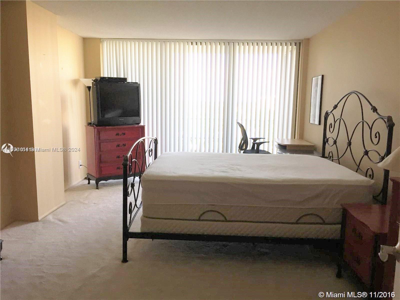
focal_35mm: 29
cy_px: 150
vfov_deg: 48.2
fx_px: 335
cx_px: 200
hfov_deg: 61.7
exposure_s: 1/40
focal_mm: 4.15
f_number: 2.2
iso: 32
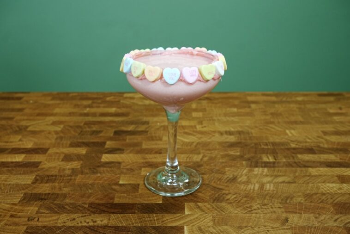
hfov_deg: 48.5
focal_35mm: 40
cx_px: 175
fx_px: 388
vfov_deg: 33.5
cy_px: 117
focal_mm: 26.6
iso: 250
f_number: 6.3
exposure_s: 1/50
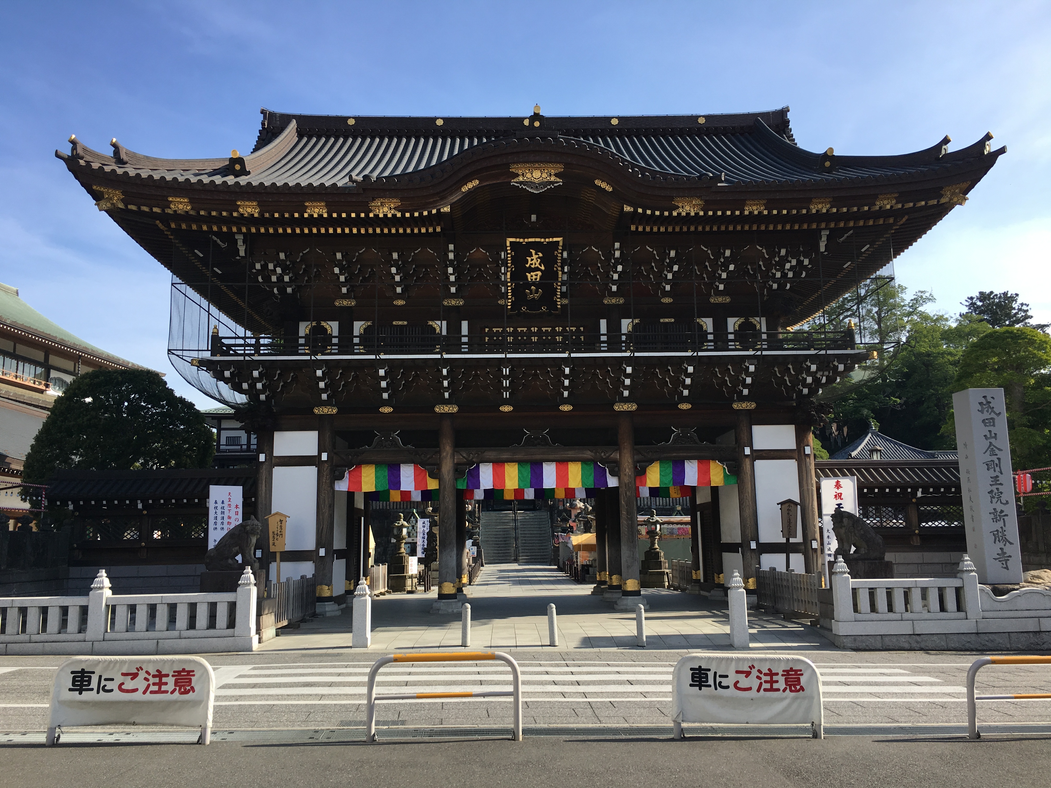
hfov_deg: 61.7
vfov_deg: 48.2
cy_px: 394
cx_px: 526
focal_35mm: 29
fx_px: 880
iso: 25
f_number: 2.2
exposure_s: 1/884
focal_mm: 4.15
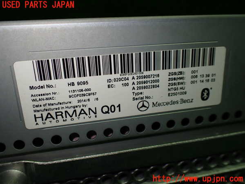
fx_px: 212
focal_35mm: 30
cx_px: 122
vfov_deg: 46.8
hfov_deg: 60.0
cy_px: 92
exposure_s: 1/160
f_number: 2.3
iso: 100
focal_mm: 5.4
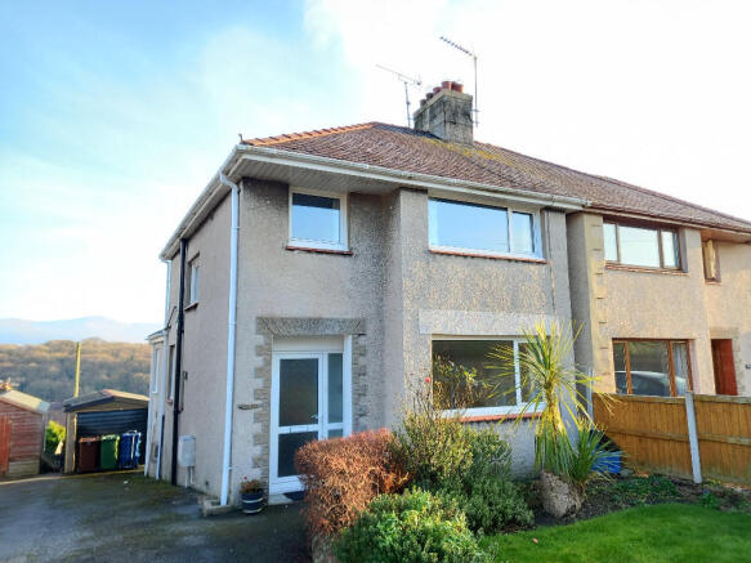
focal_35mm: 25
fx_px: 542
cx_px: 376
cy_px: 282
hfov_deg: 69.4
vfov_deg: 54.9
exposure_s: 1/50
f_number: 2
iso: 50
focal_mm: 4.6
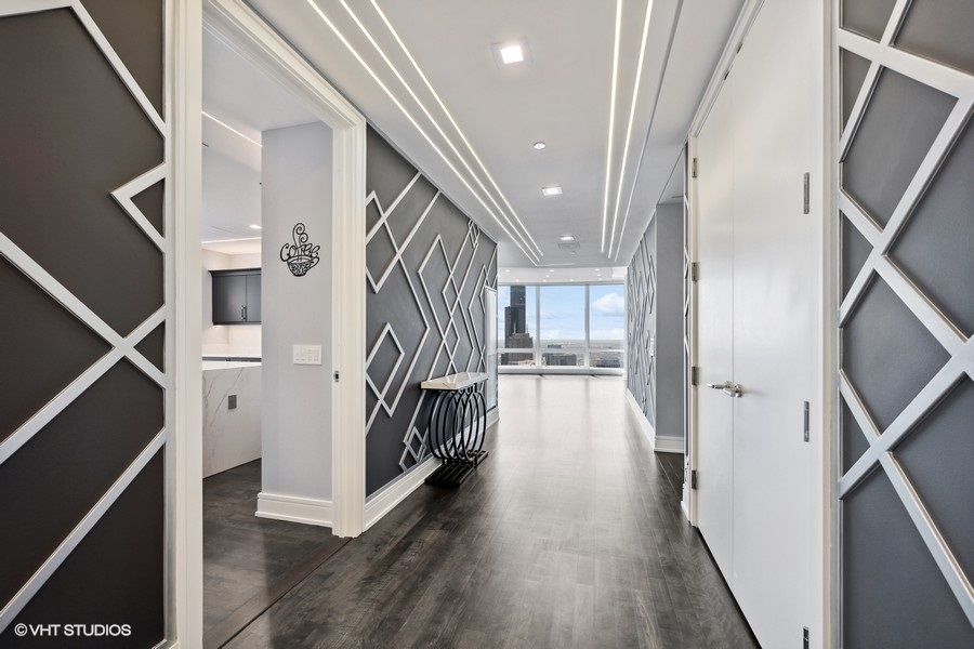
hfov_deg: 104.3
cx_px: 487
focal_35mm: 14
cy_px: 324
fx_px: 379
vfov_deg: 81.2
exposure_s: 1/20
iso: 200
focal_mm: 14
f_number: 9.5
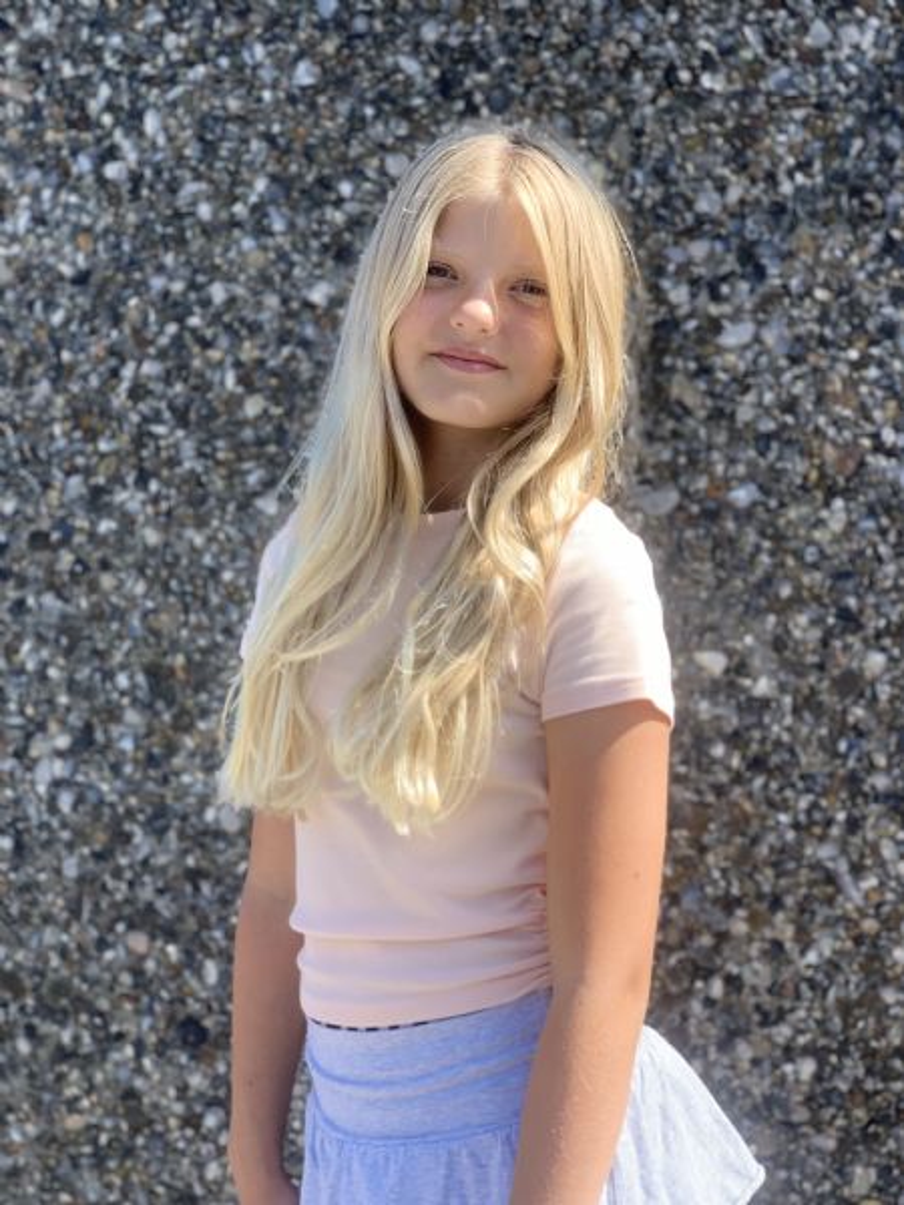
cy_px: 602
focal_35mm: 52
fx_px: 1811
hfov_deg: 28.0
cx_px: 452
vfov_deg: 36.8
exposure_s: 1/436
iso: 16
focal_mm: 6
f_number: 2.4
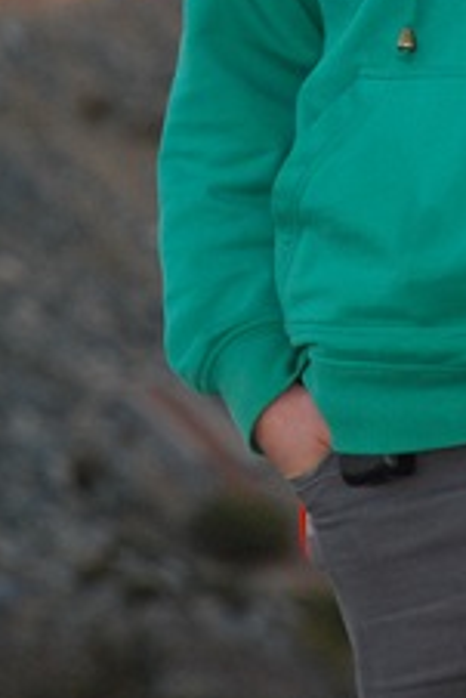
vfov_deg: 3.6
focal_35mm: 569
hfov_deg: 2.4
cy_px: -153
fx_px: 11038
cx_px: 381
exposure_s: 1/200
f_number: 6.3
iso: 800
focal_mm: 135
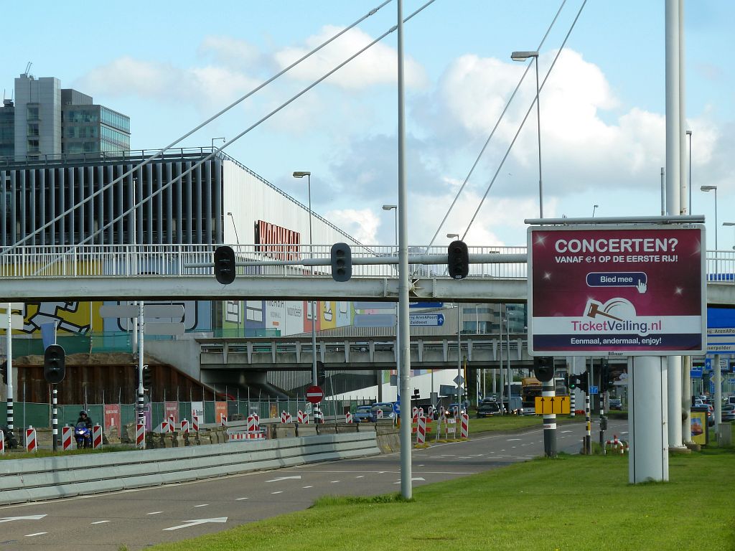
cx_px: 368
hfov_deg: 14.4
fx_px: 2909
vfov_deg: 10.8
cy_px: 276
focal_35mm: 137
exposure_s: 1/200
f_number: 4.5
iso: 80
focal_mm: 22.5
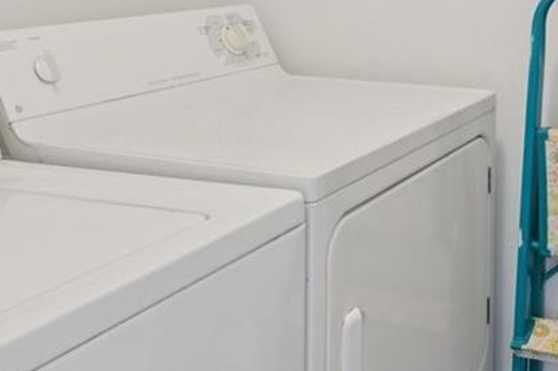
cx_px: 497
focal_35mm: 54
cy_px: -65
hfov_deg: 34.9
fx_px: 836
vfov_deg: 23.1
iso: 400
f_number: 8
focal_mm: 14
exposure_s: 1/4
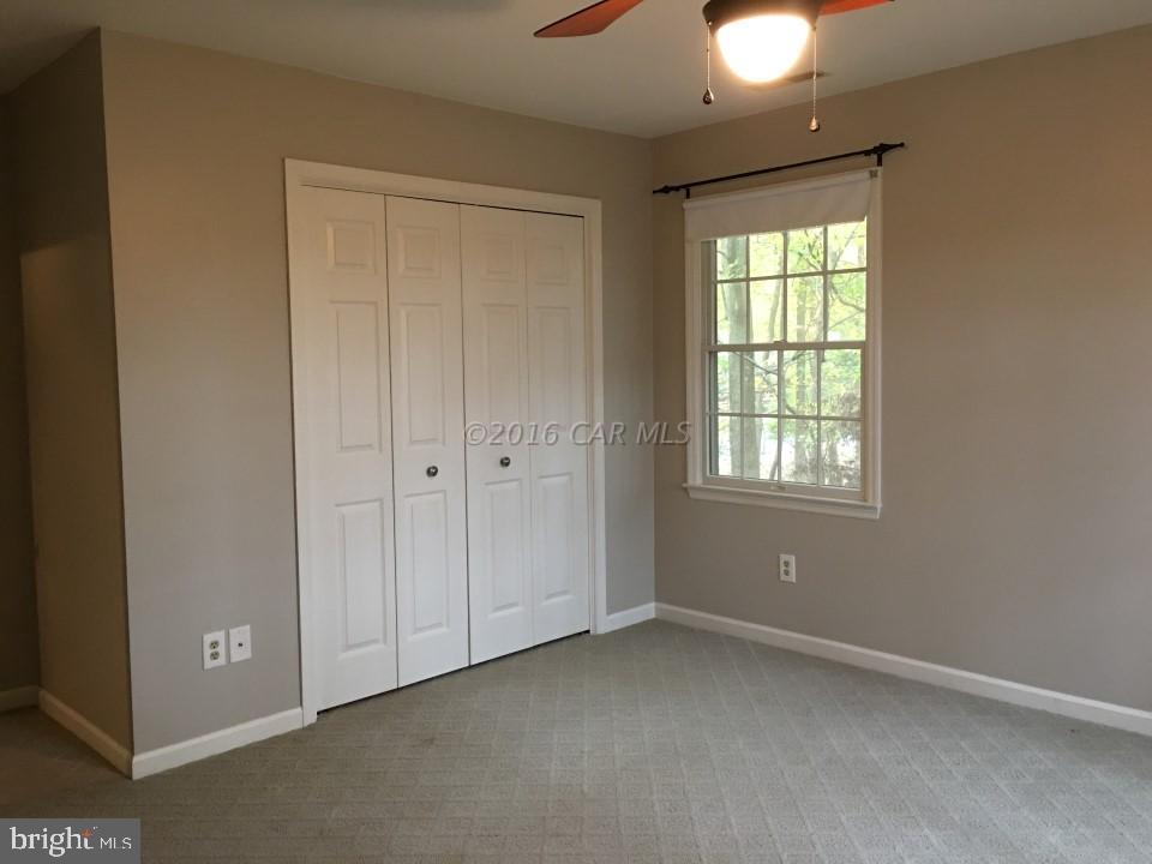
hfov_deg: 61.7
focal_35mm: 29
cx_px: 576
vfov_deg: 48.2
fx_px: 965
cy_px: 432
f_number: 2.2
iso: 100
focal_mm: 4.15
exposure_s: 1/10
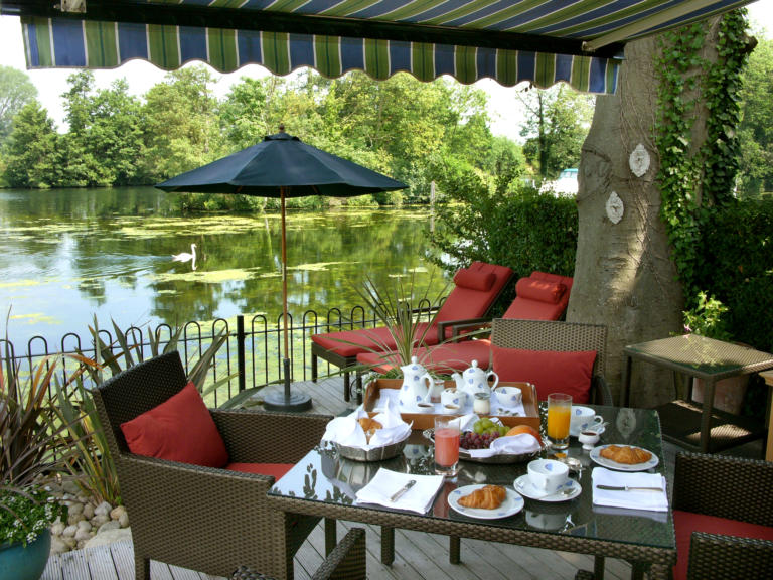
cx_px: 386
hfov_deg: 55.4
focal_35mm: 33
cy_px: 290
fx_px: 737
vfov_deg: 42.9
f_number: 8
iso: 100
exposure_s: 1/50
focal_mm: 8.4
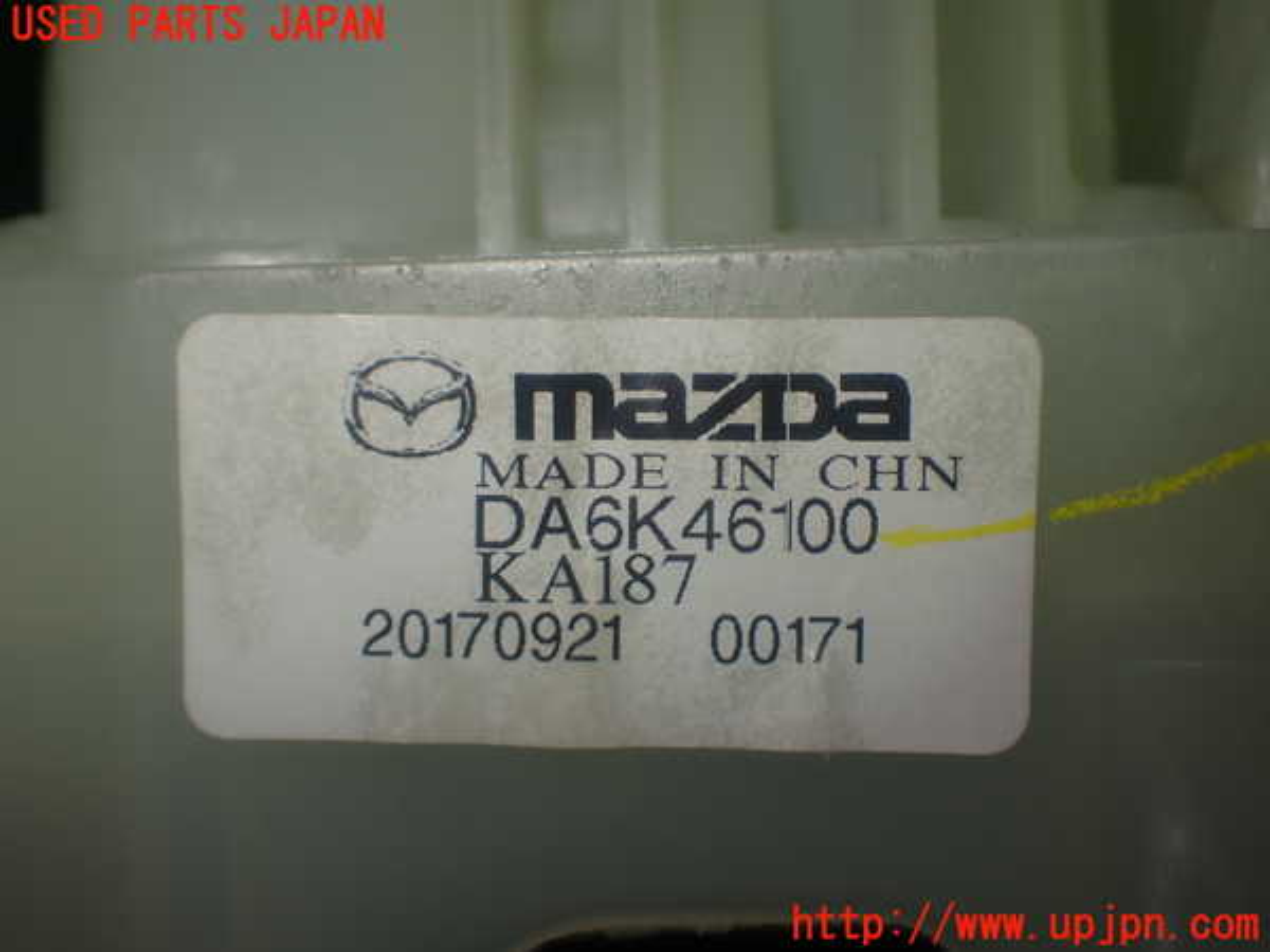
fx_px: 1614
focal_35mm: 44
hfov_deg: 42.9
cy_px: 476
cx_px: 635
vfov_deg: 32.9
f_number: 2.9
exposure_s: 1/100
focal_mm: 7.84
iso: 100
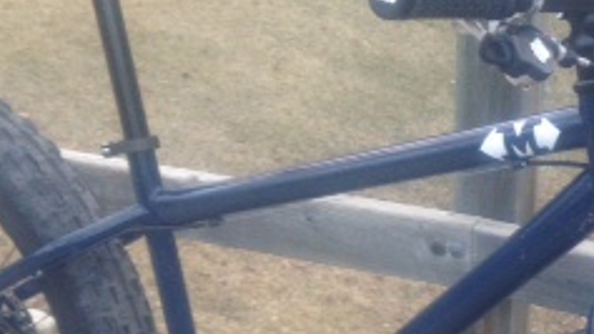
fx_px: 1527
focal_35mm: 97
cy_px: 434
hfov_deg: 21.8
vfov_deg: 12.1
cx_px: 451
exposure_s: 1/20
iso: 64
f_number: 2.4
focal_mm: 4.12
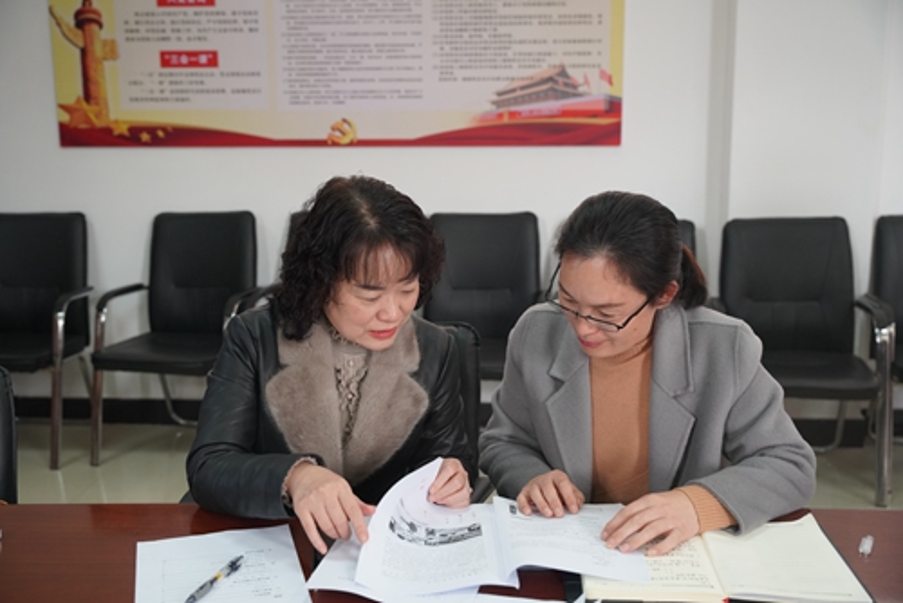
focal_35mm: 42
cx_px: 452
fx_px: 1067
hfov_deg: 45.9
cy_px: 302
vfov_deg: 31.6
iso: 2000
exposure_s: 1/160
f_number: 4
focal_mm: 42.5
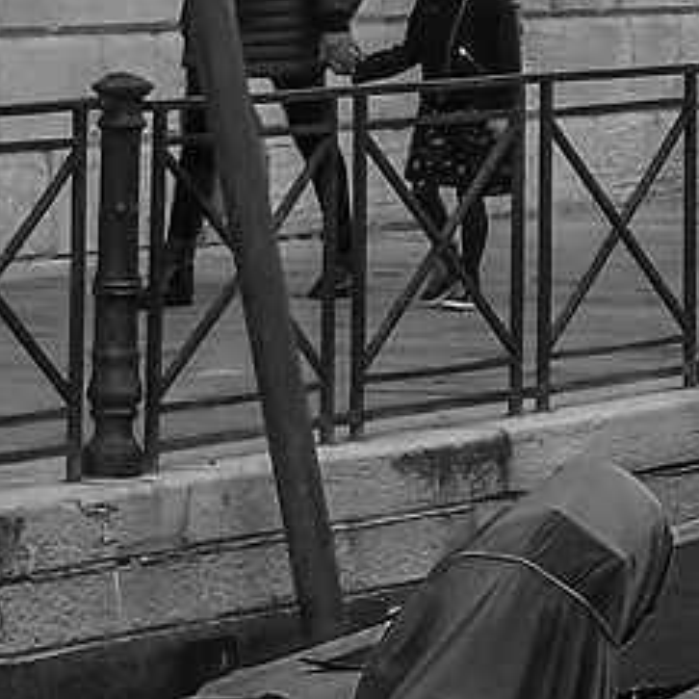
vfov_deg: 5.0
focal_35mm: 346
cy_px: -306
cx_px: 2299
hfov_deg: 4.8
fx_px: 7905
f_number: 8
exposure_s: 1/60
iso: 1600
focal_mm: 41
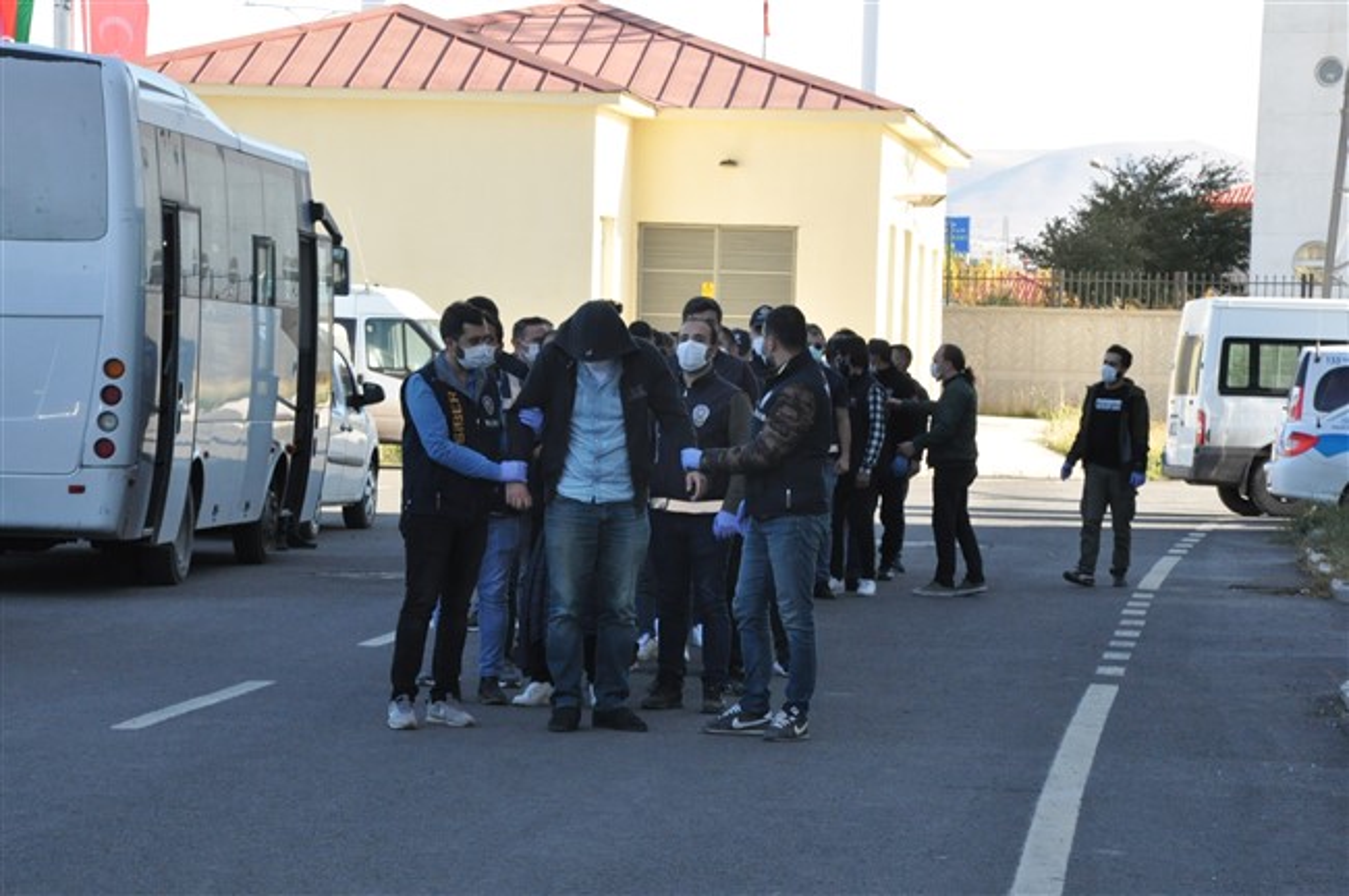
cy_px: 448
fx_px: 4773
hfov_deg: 16.1
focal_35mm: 128
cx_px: 674
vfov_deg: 10.7
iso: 1600
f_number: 10
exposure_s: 1/400
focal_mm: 85
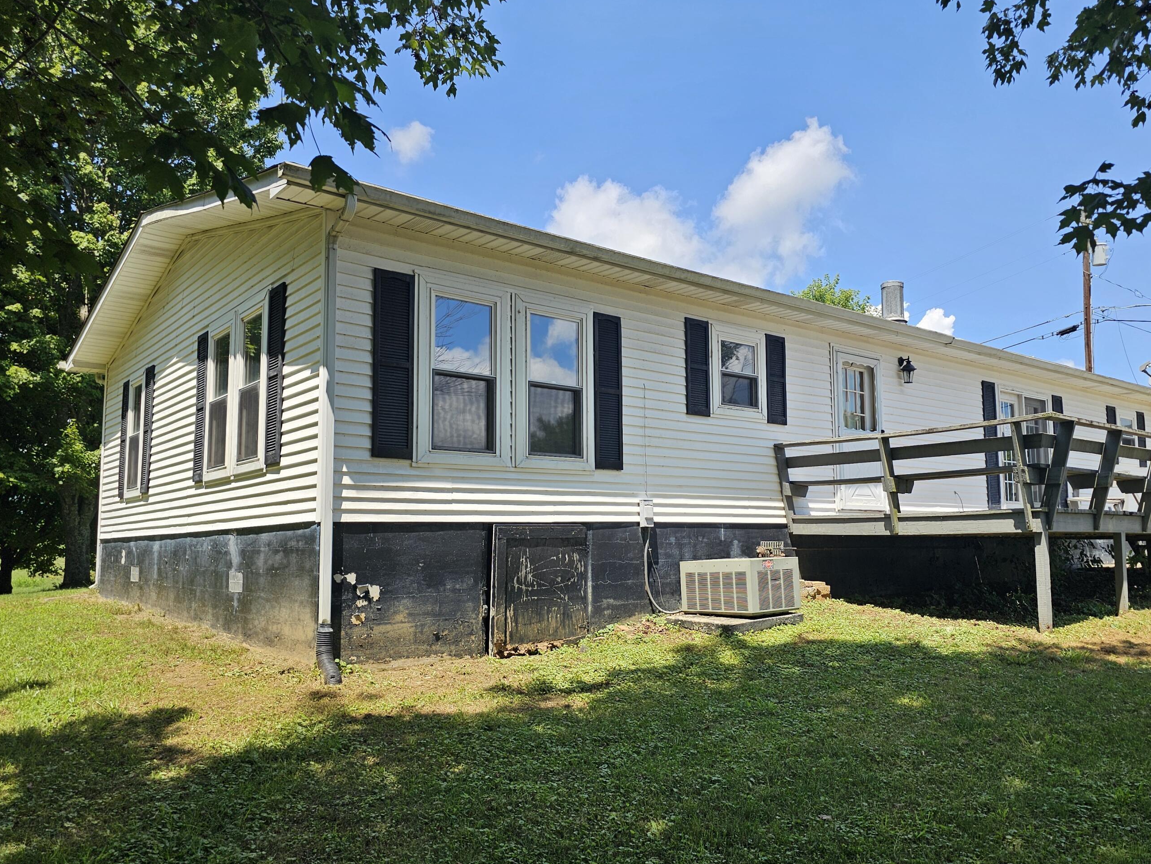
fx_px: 898
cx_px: 674
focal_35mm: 27
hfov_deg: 64.9
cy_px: 459
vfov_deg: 51.3
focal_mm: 6.3
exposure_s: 1/453
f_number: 1.7
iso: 10
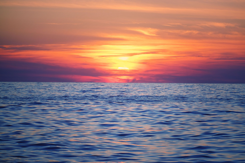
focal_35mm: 206
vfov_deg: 6.7
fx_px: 1402
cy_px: 82
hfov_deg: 10.0
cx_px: 122
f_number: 5.6
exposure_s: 1/640
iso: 320
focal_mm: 137.2
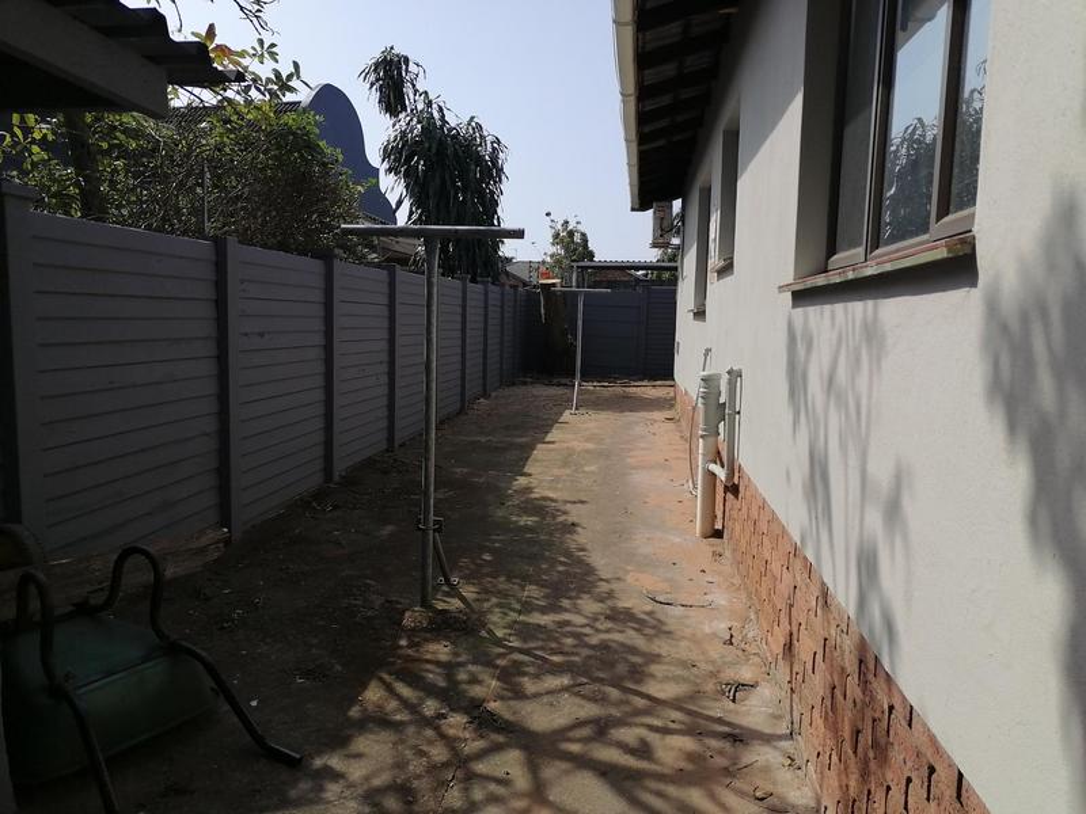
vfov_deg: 53.1
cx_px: 543
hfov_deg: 67.3
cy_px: 407
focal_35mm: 26
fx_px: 816
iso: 50
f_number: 1.8
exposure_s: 1/1681
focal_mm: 5.3
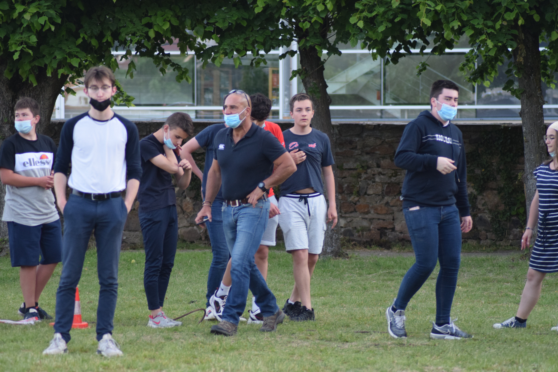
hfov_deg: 10.2
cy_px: 186
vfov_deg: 6.8
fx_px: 3139
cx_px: 279
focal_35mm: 202
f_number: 4.2
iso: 1250
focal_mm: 135
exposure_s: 1/500
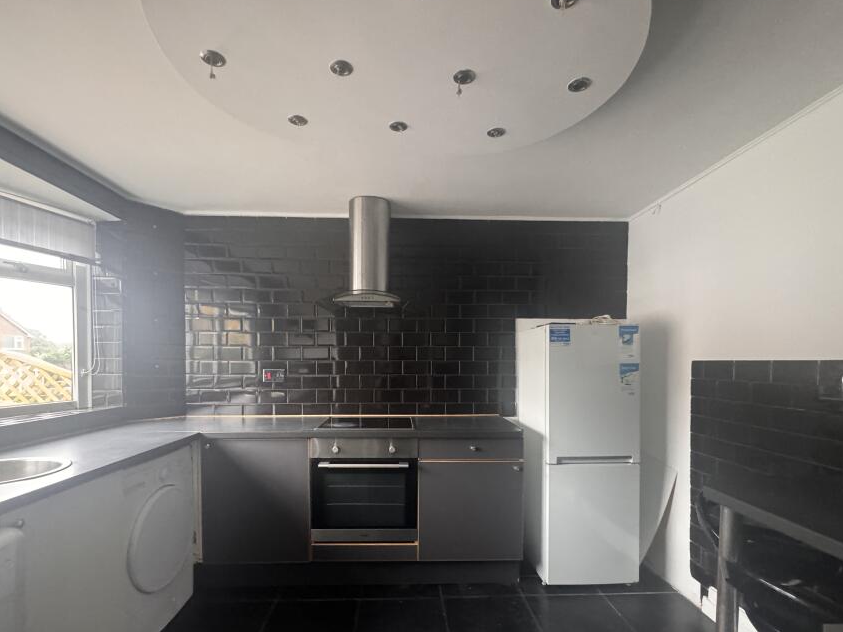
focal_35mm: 17
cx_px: 415
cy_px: 369
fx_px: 414
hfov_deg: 91.0
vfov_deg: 74.1
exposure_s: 1/60
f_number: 2.2
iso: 1000
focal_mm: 2.22
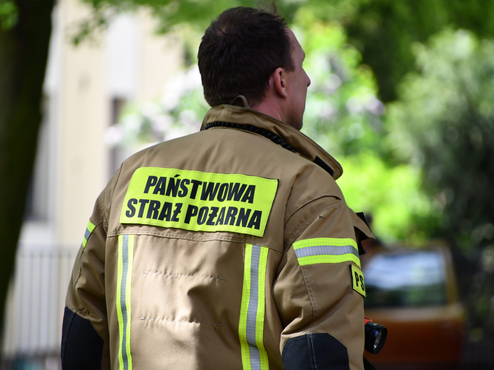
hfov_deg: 4.1
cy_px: 185
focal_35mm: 488
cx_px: 246
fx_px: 6964
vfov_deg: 3.0
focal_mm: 300
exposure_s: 1/500
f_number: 6.3
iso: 800
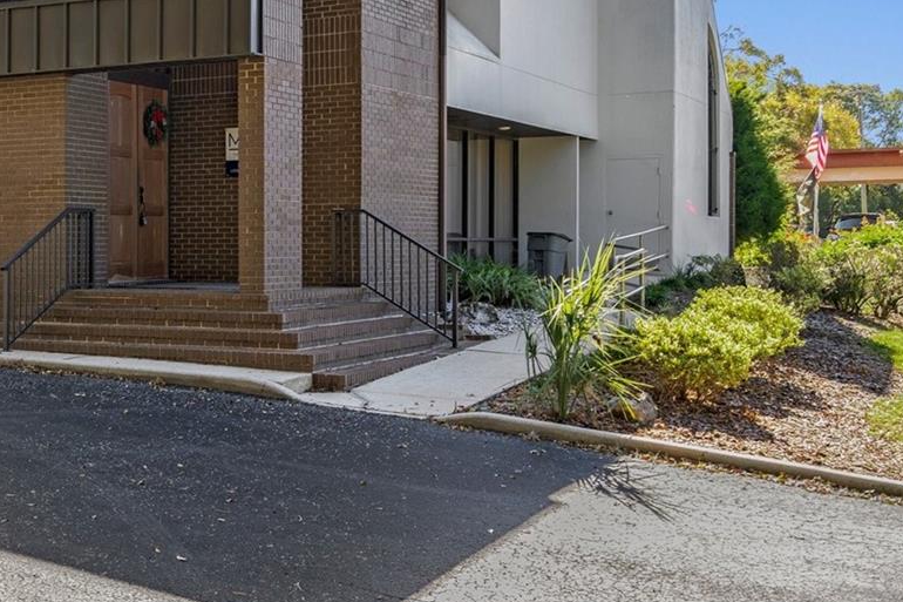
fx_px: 1354
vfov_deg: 25.0
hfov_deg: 34.8
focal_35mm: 54
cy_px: 286
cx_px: 91
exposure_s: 1/25
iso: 320
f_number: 8
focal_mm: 26
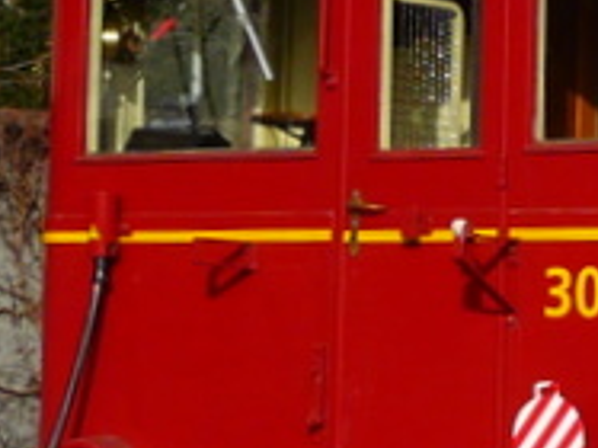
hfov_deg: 11.0
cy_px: 83
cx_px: 953
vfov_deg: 8.7
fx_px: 2952
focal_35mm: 171
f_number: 3.5
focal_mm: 5.3
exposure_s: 1/1000
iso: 100
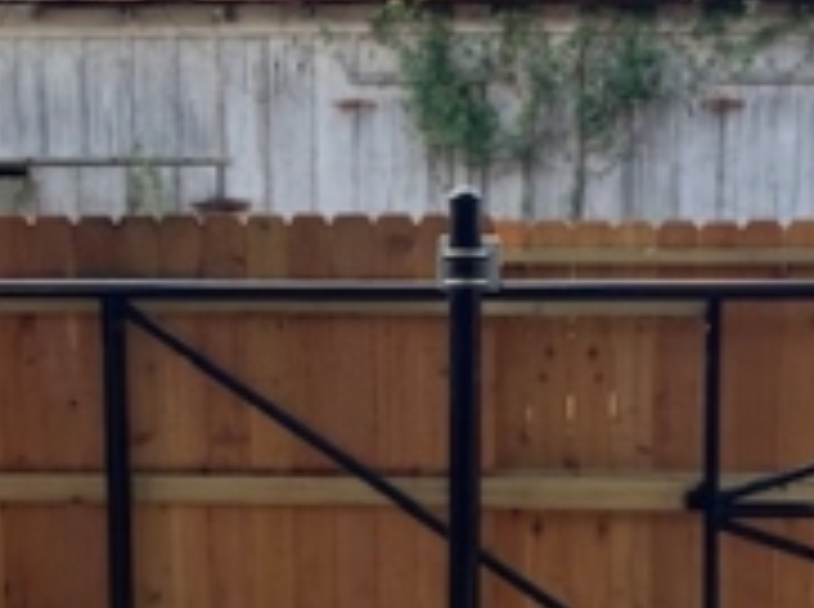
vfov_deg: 20.1
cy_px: 507
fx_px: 1690
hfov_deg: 27.0
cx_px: 486
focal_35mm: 72
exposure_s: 1/177
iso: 25
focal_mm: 4.25
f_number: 1.8
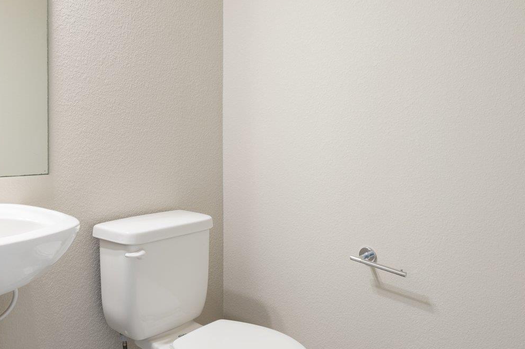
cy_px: 150
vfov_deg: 44.8
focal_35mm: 29
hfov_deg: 62.9
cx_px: 199
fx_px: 423
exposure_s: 1.3
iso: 100
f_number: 8
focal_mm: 14
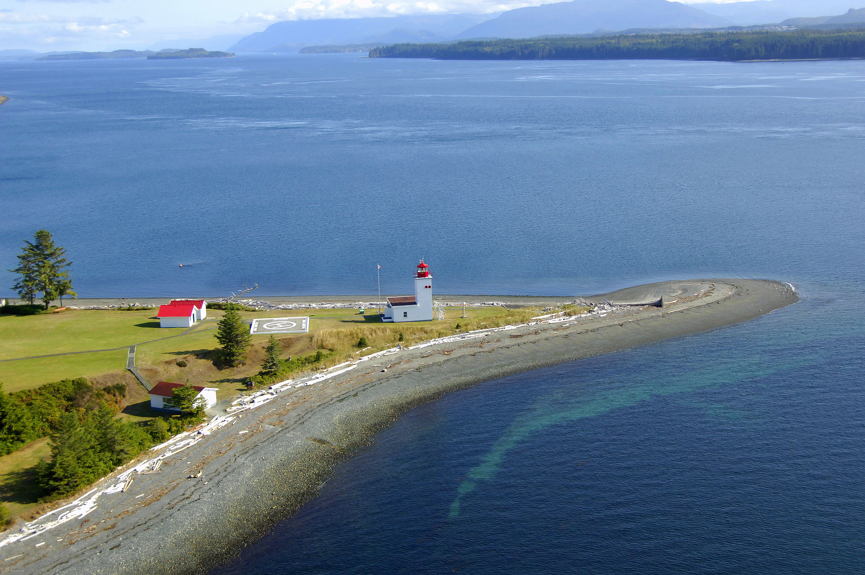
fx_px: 1224
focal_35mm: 51
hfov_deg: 38.9
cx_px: 432
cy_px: 288
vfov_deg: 26.4
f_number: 5.6
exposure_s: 1/1000
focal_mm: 34
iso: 400
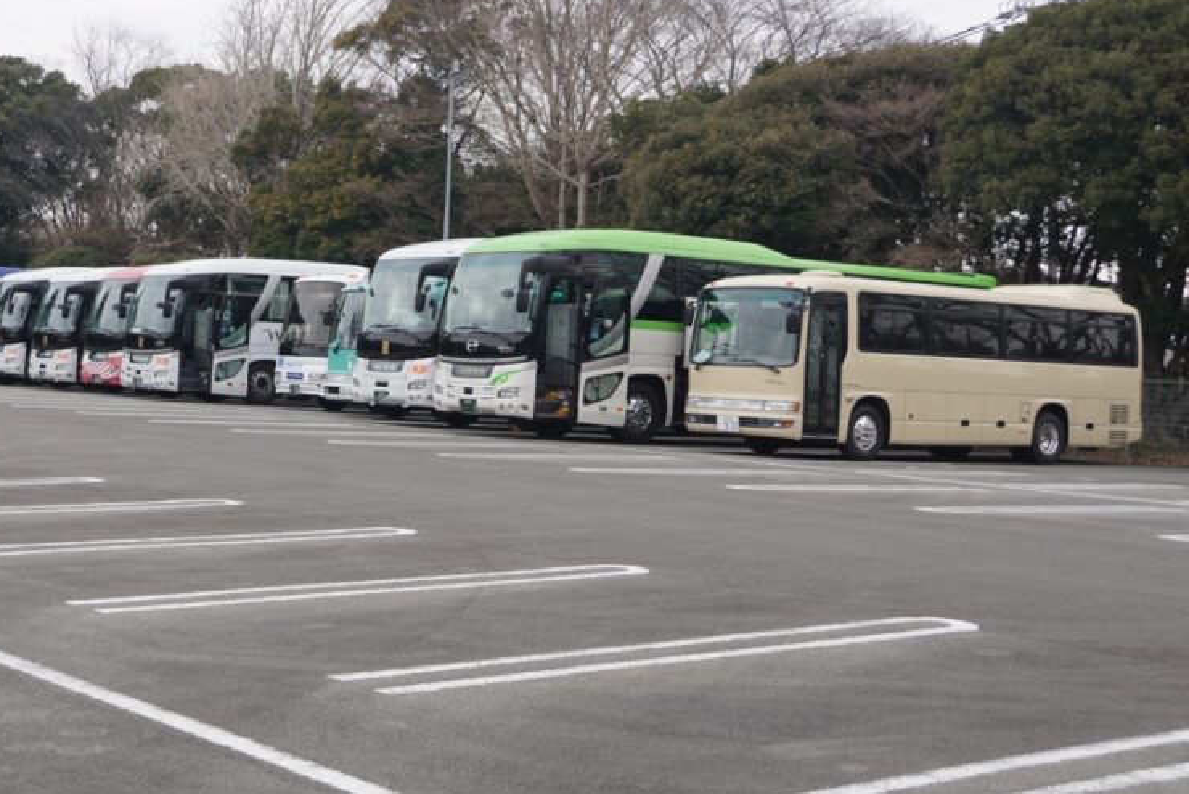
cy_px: 358
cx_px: 418
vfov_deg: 25.1
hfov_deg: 36.6
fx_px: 1784
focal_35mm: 54
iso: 100
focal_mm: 26
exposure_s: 1/100
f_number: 5.6
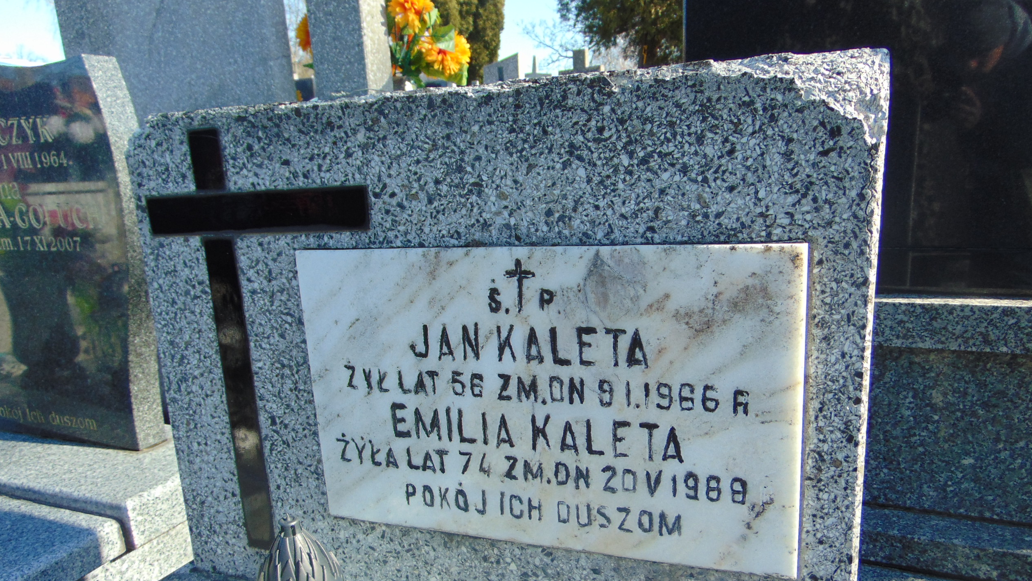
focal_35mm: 28
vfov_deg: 41.0
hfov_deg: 67.9
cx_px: 523
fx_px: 766
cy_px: 387
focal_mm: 4.5
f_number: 3
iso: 80
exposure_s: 1/400
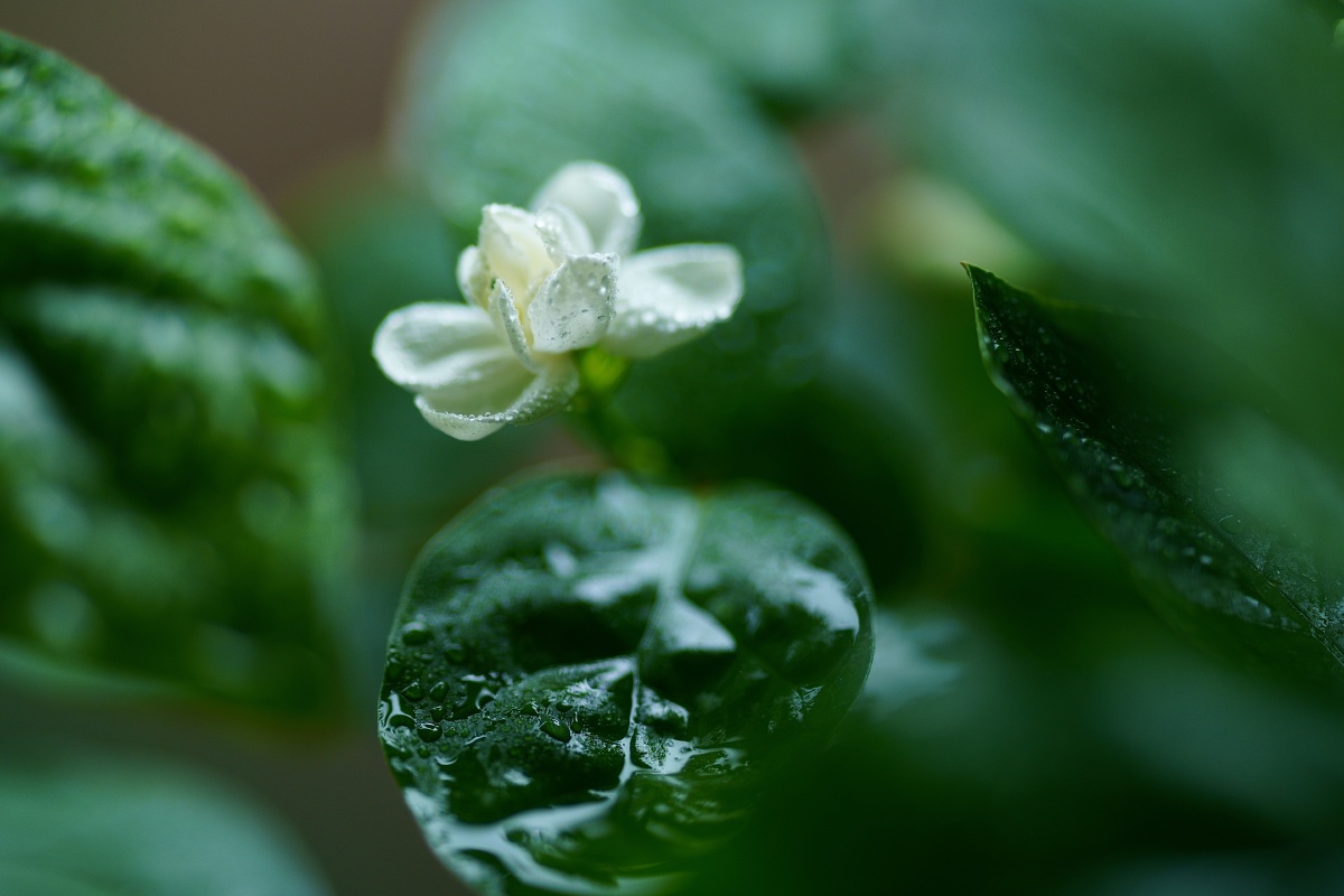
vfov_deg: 6.8
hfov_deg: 10.2
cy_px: 448
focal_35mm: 202
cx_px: 672
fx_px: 7541
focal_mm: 135
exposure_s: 1/200
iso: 100
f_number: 1.8
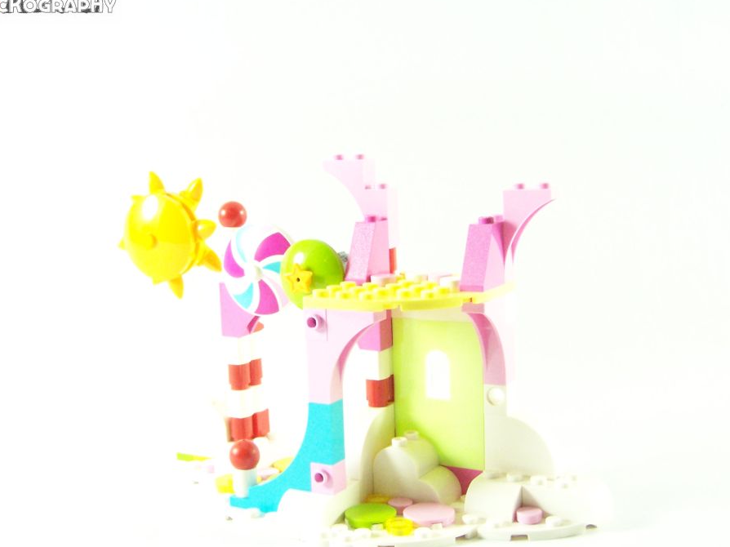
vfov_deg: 26.5
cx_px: 368
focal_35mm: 55
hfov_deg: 34.9
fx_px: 1160
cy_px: 276
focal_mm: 8
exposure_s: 1/60
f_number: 3.6
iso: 400
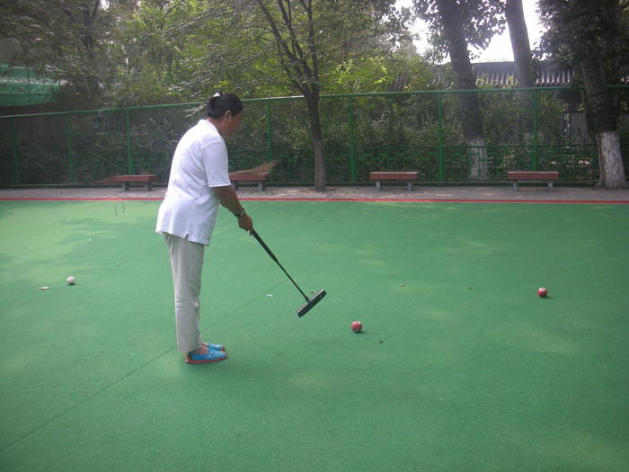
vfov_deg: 40.7
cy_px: 236
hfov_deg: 52.6
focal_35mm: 35
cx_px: 314
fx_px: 636
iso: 50
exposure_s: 1/212
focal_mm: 5.8
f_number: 2.8
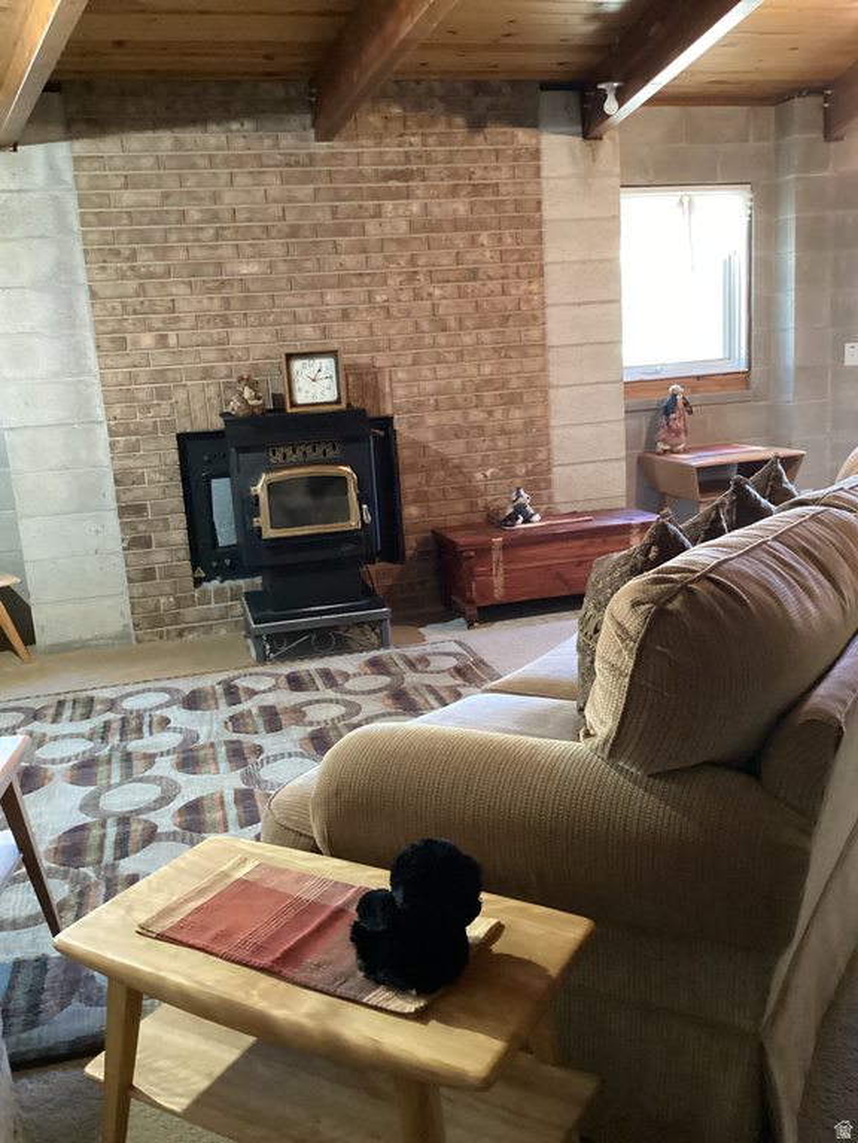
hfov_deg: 45.4
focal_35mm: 31
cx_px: 429
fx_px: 1024
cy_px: 572
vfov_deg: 58.4
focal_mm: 3.3
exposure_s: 1/24
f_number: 2.4
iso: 640
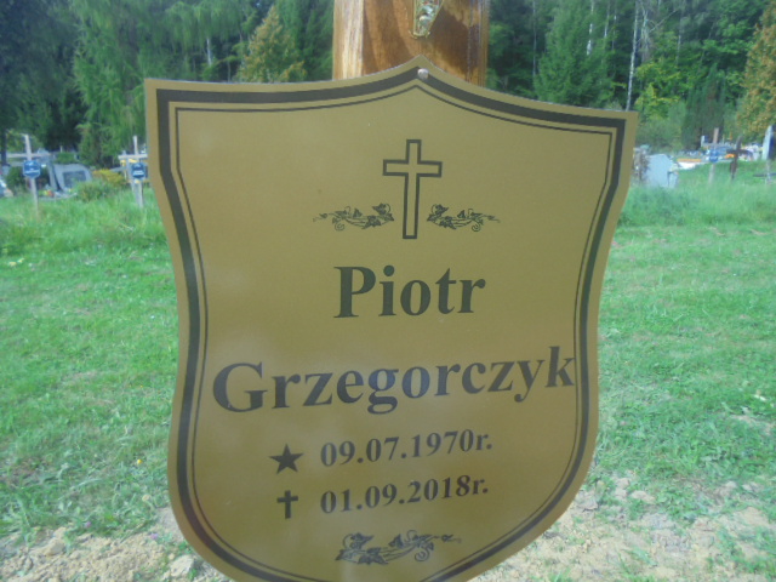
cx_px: 388
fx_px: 583
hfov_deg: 67.3
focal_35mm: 26
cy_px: 291
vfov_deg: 53.1
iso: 100
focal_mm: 4.6
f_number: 3.5
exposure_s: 1/250
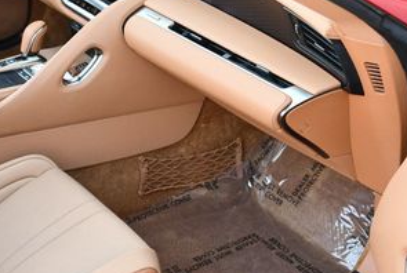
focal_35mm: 78
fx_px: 884
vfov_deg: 17.6
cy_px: 124
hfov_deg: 25.1
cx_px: 37
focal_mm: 18
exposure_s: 1/250
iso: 800
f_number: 3.5
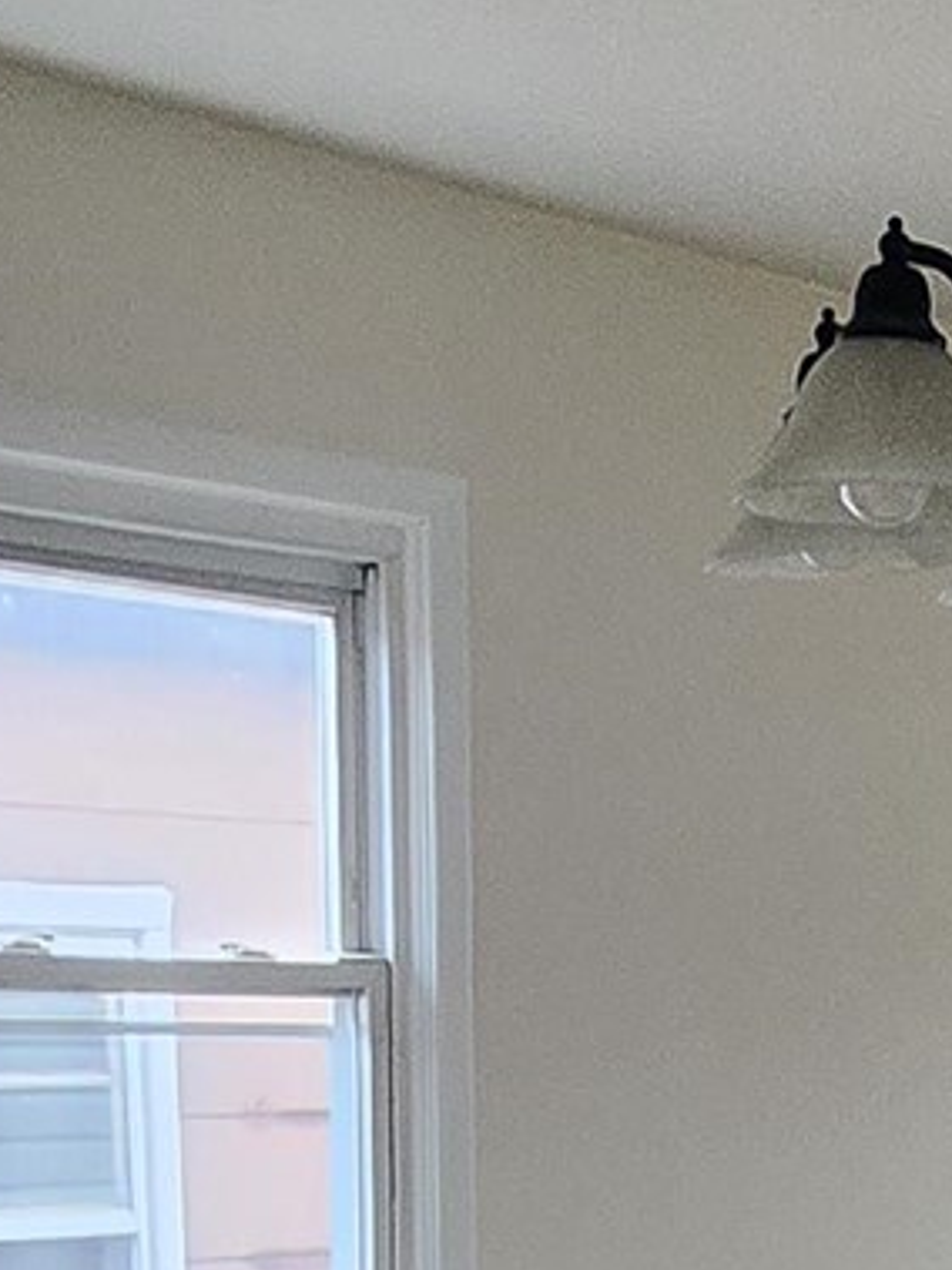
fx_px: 2898
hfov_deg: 18.3
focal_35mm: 79
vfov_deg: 21.4
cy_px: 1820
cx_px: 915
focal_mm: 1.74
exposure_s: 1/60
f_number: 2.2
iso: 160
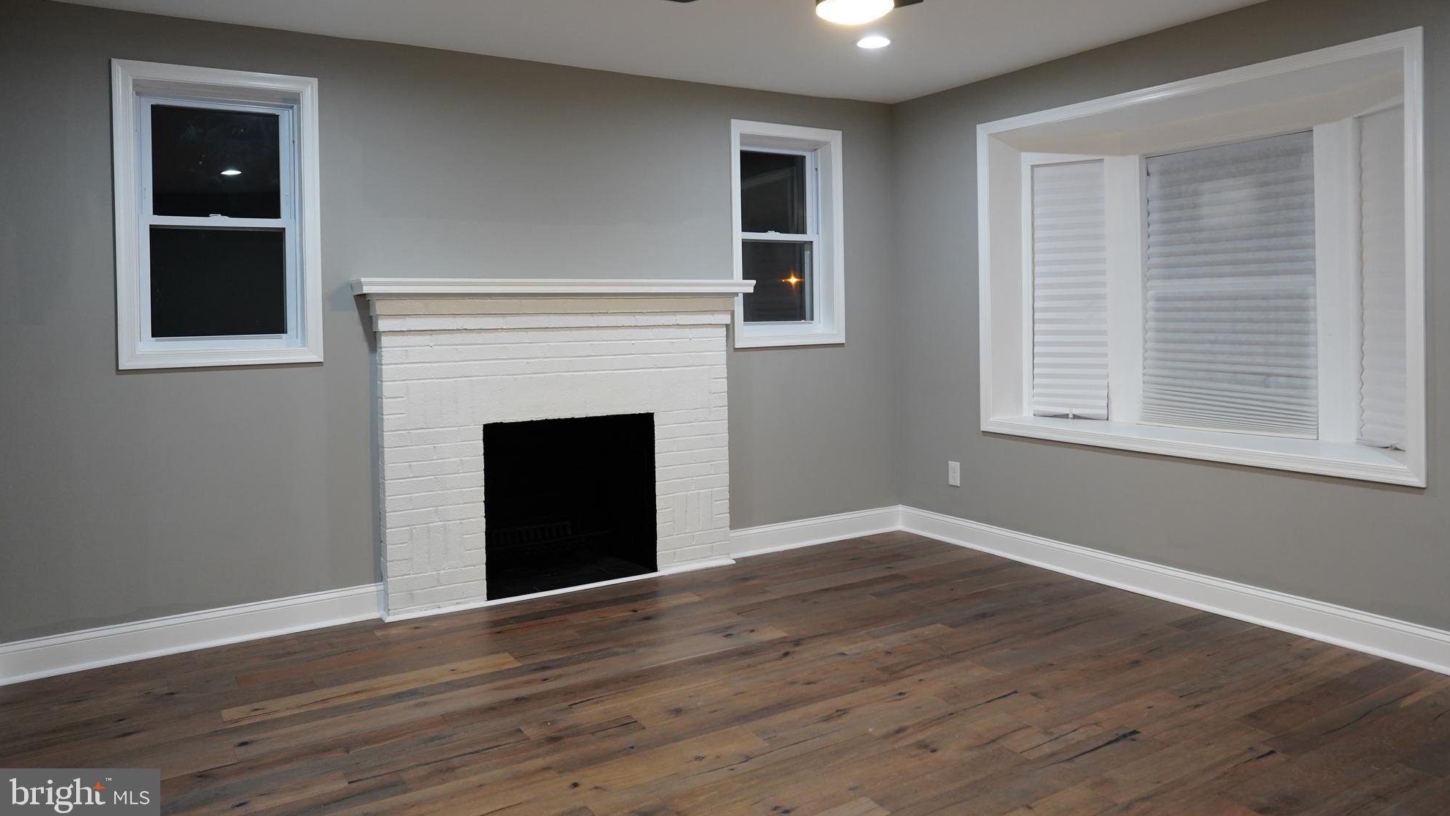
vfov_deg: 44.1
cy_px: 322
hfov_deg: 71.9
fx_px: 1000
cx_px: 748
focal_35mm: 26
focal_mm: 24
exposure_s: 1/125
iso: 2000
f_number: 4
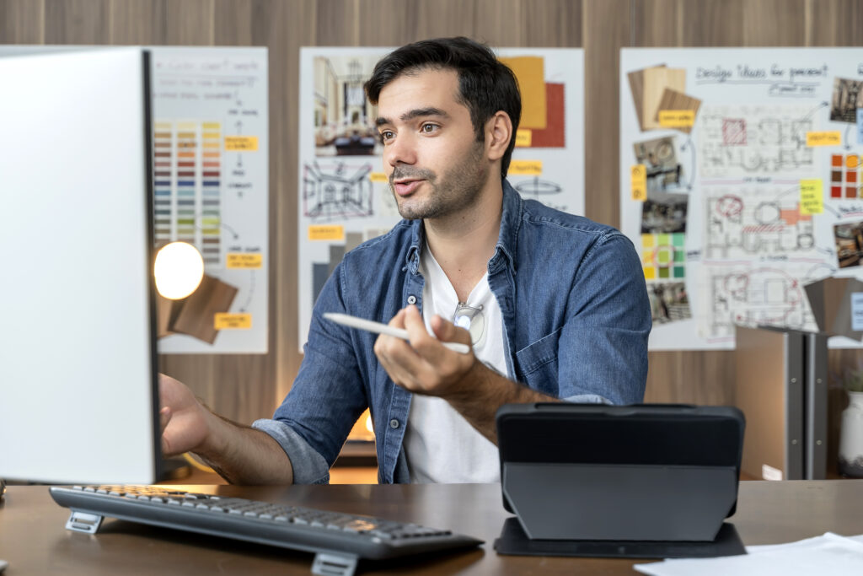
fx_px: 1343
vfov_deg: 24.2
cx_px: 432
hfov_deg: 35.6
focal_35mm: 56
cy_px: 288
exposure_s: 1/160
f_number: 3.2
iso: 200
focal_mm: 56
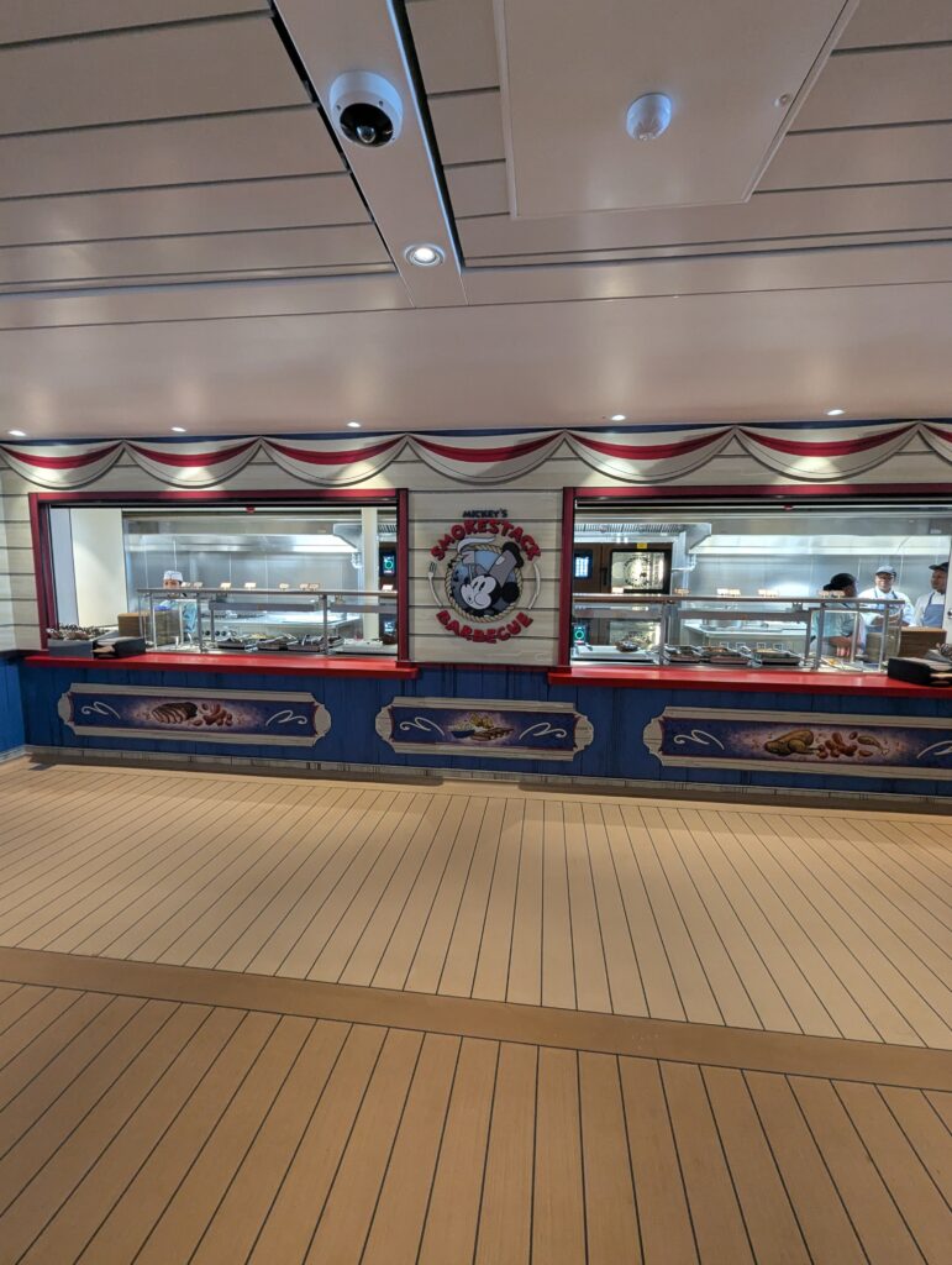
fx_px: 476
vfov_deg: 106.1
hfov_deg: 90.1
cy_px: 632
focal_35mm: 13
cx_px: 476
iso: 223
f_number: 2.2
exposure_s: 1/43.2
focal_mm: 1.95
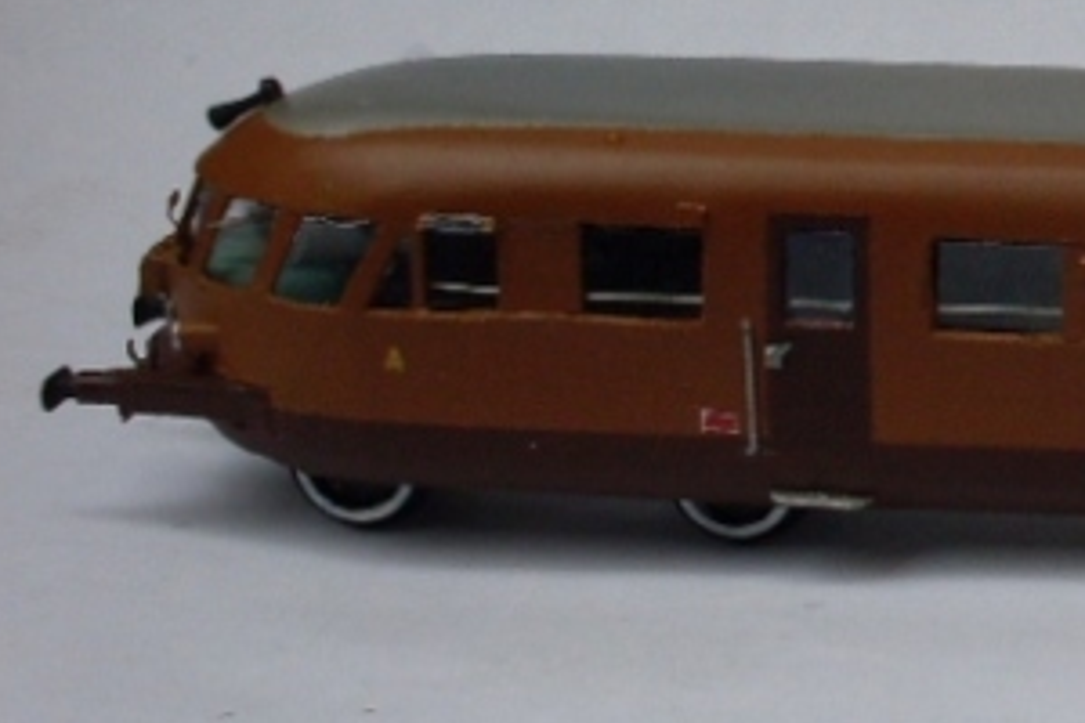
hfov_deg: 16.5
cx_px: 1543
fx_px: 3466
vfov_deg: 11.9
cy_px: 121
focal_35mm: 115
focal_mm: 6.3
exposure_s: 1/125
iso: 80
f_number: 8.4
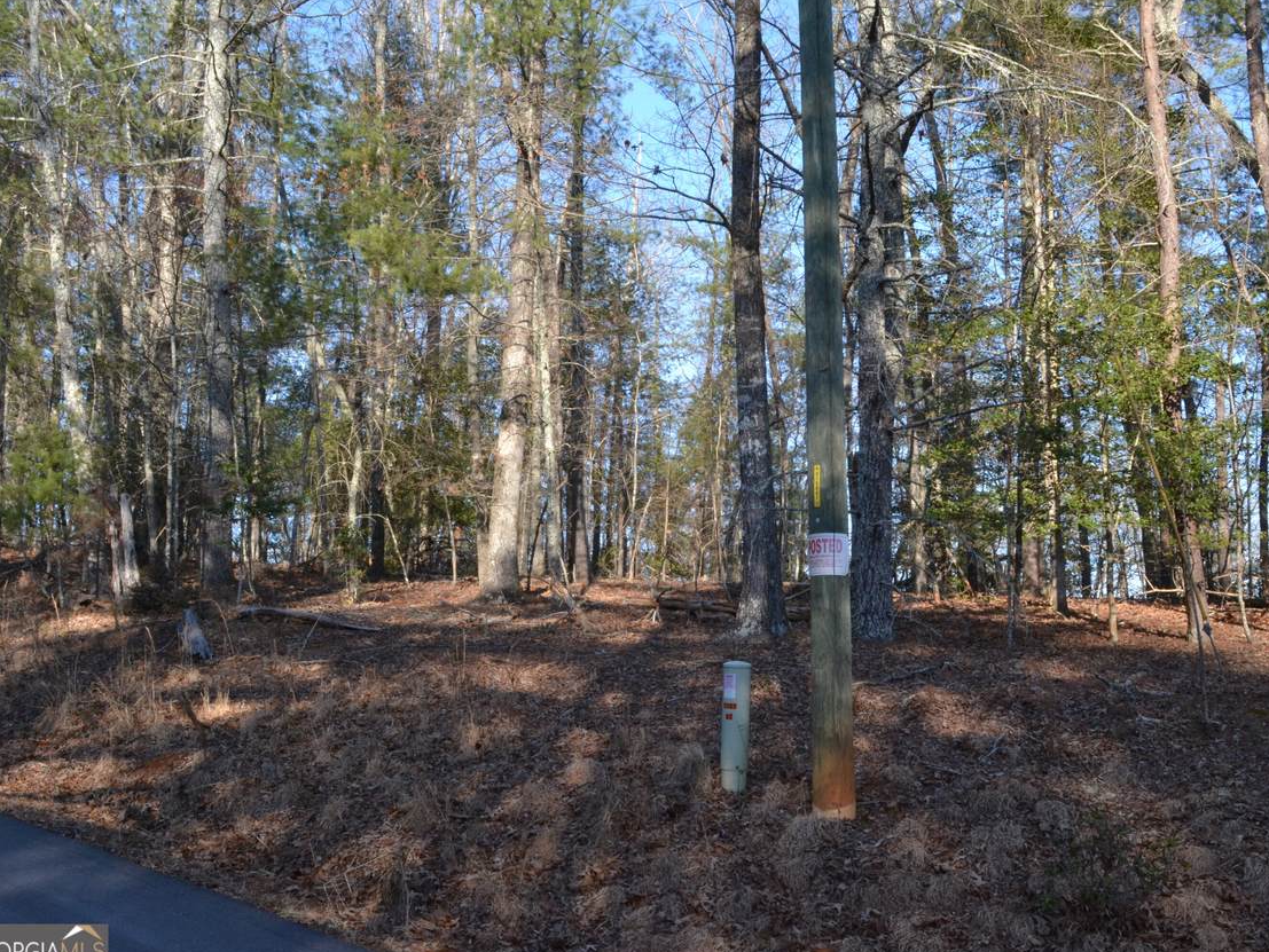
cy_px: 484
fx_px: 1467
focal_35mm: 40
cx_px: 696
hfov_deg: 46.7
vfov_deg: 36.0
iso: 800
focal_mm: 24
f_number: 20
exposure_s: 1/80
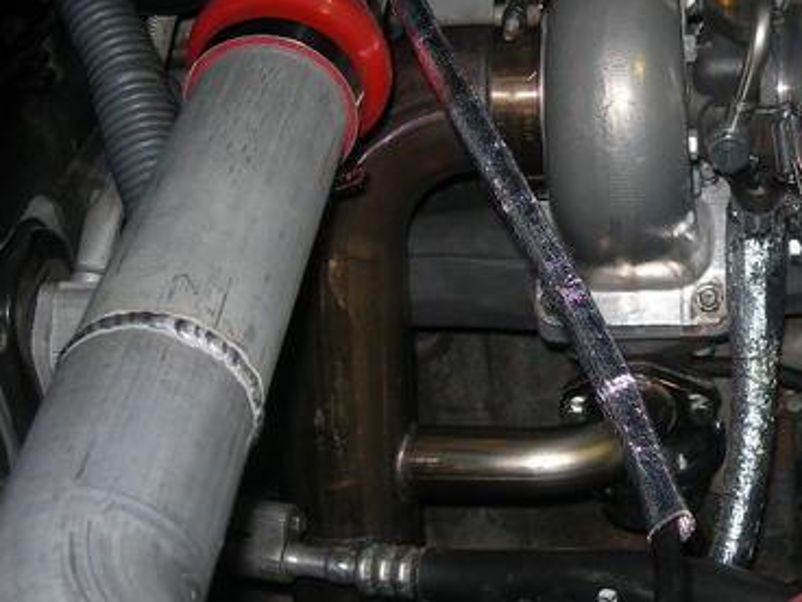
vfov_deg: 22.2
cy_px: 260
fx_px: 1529
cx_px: 680
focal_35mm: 66
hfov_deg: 28.5
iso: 50
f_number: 2.8
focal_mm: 7.8
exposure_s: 1/60.1
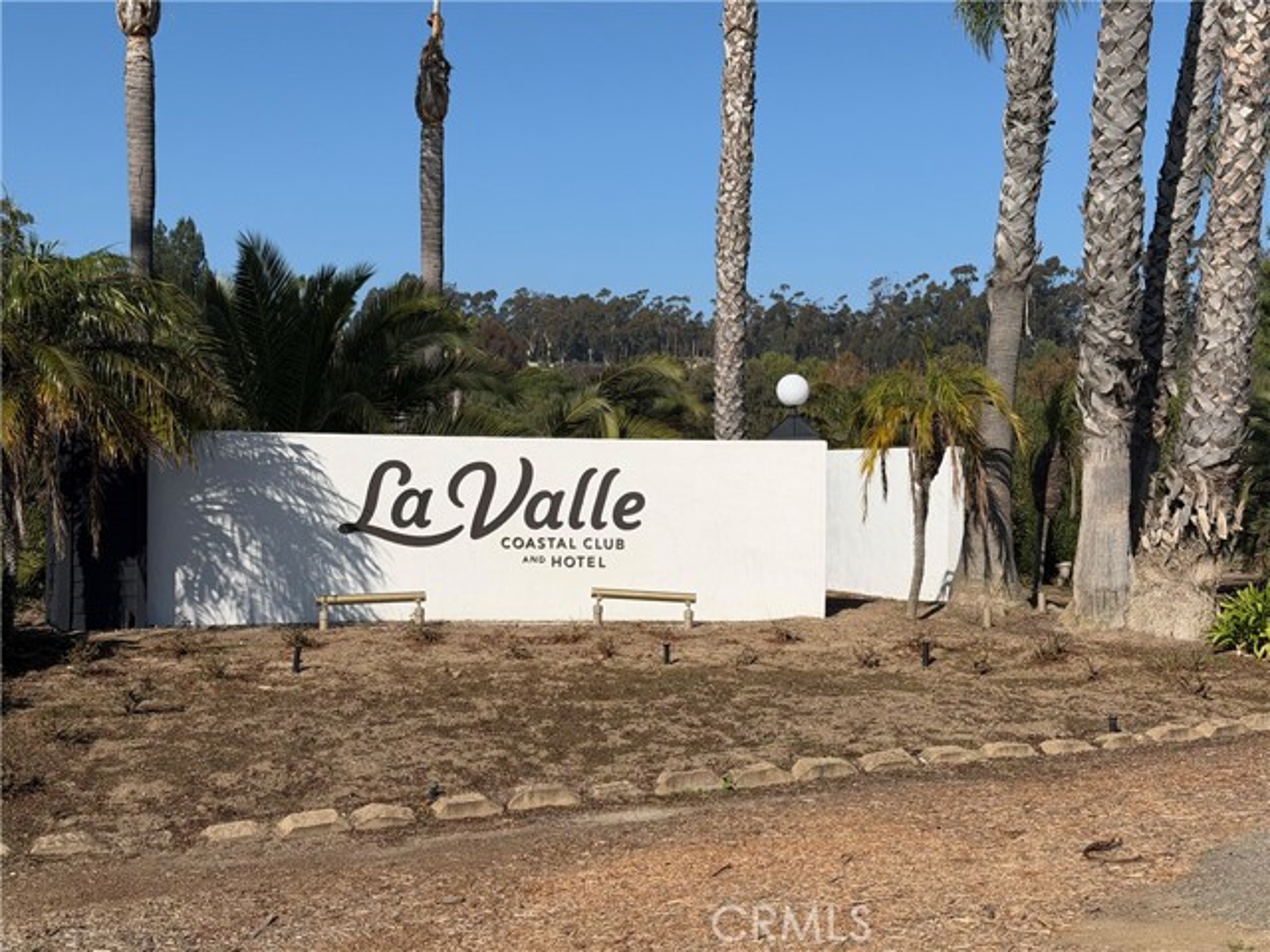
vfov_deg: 30.3
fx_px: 1761
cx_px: 635
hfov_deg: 39.7
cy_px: 476
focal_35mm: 48
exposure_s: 1/20408
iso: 80
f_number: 1.78
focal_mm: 6.76
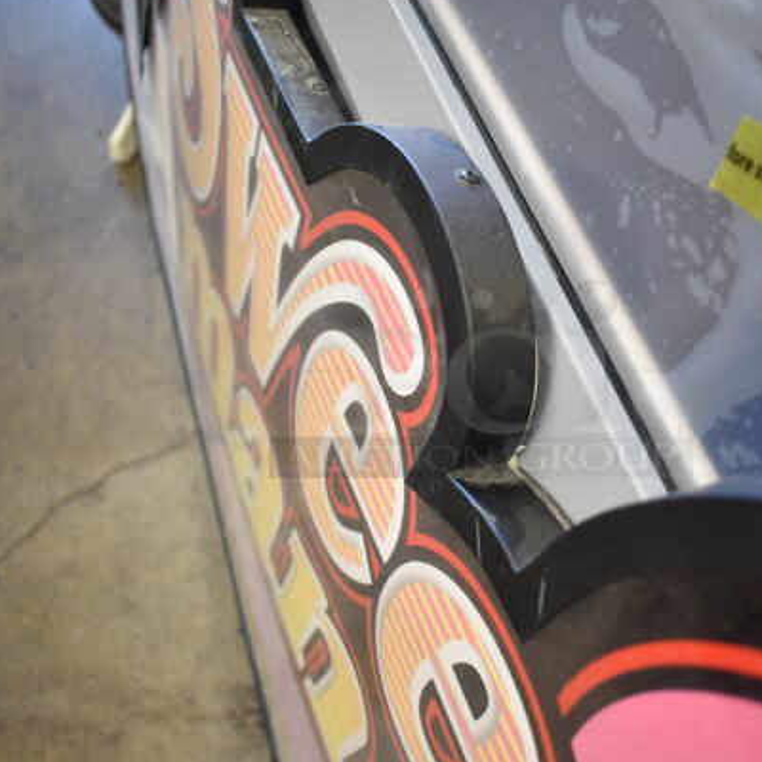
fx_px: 872
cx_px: 482
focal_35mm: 35
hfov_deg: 46.7
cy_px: 377
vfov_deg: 47.2
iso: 450
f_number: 3.5
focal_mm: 18
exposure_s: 1/30
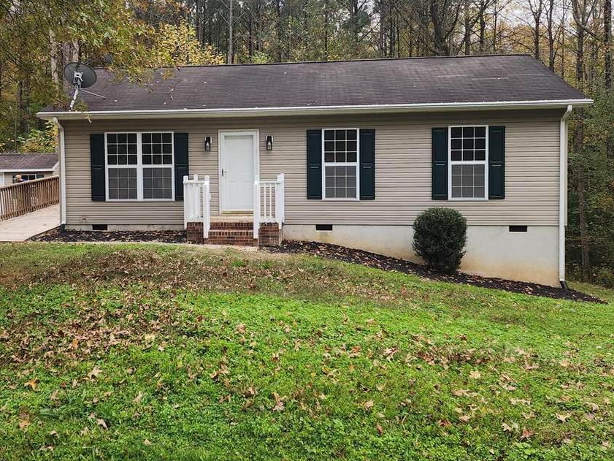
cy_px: 181
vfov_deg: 40.5
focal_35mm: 35
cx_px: 245
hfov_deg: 52.3
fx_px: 621
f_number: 1.8
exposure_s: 1/120
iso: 16
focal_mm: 6.4
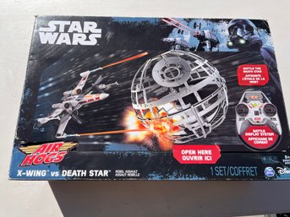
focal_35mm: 26
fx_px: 218
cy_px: 108
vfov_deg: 53.0
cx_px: 145
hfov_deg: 67.3
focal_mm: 5.1
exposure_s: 1/4651
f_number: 1.6
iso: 50
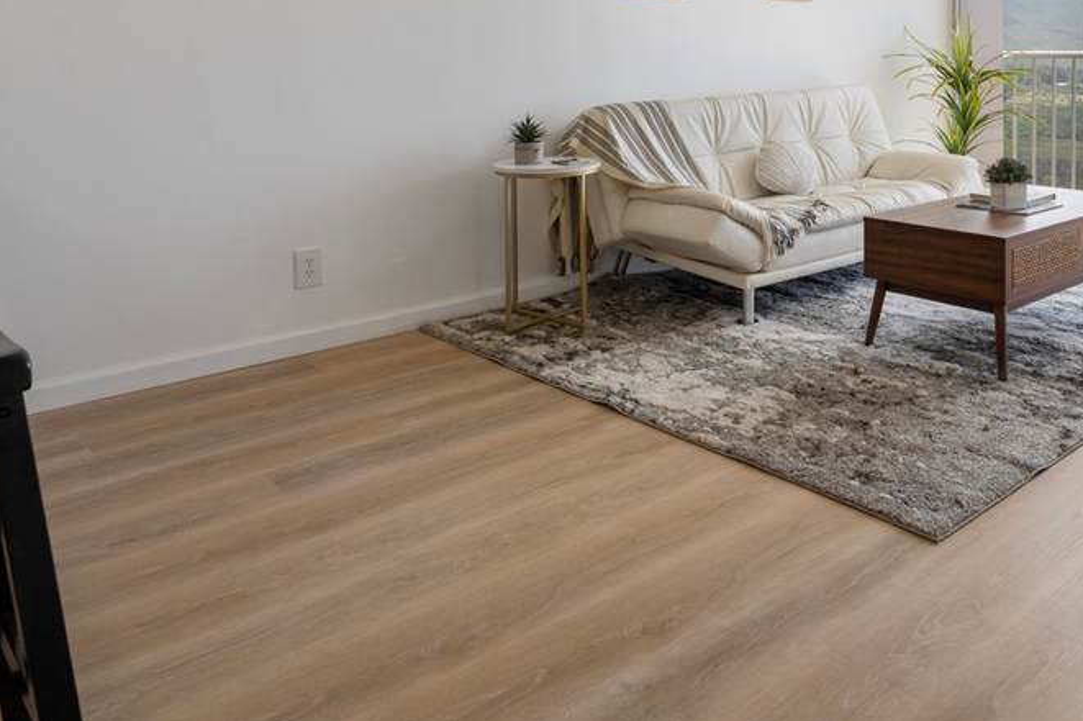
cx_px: 852
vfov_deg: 38.3
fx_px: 932
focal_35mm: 31
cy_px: 27
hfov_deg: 56.3
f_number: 8
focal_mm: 16
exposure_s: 1/200
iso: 200
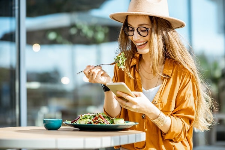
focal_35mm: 85
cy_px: 75
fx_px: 531
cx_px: 112
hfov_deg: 23.9
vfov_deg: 16.1
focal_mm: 85
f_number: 2.2
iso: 200
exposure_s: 1/1600
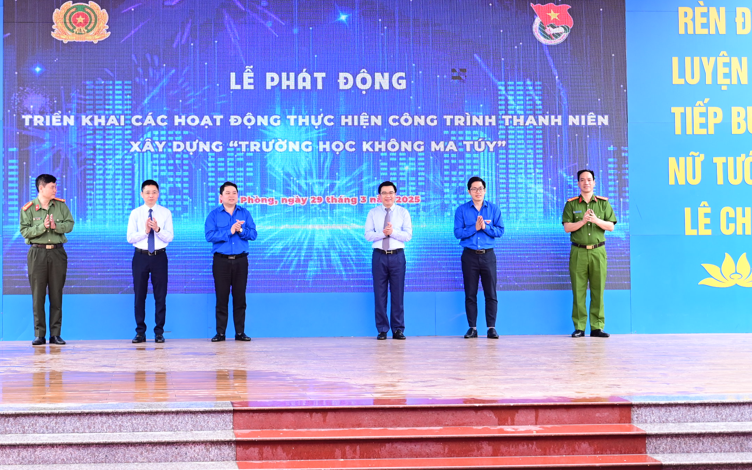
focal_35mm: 74
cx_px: 259
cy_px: 153
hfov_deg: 27.7
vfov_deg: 17.6
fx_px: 1517
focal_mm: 52
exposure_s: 1/200
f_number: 4
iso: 800
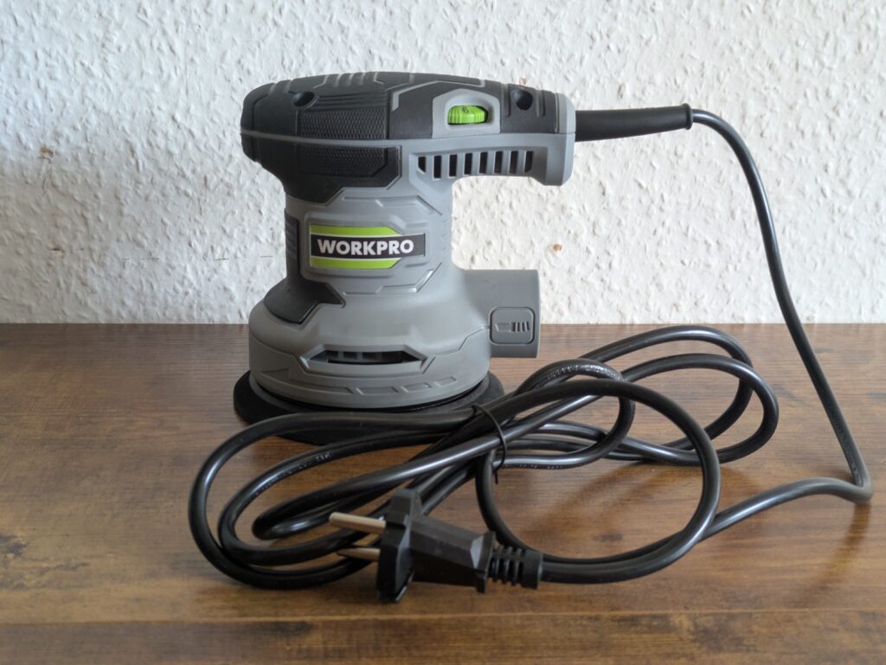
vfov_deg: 28.6
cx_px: 443
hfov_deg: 37.5
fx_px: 1306
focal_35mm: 51
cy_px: 332
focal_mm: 5.43
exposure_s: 1/25
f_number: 1.89
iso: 94
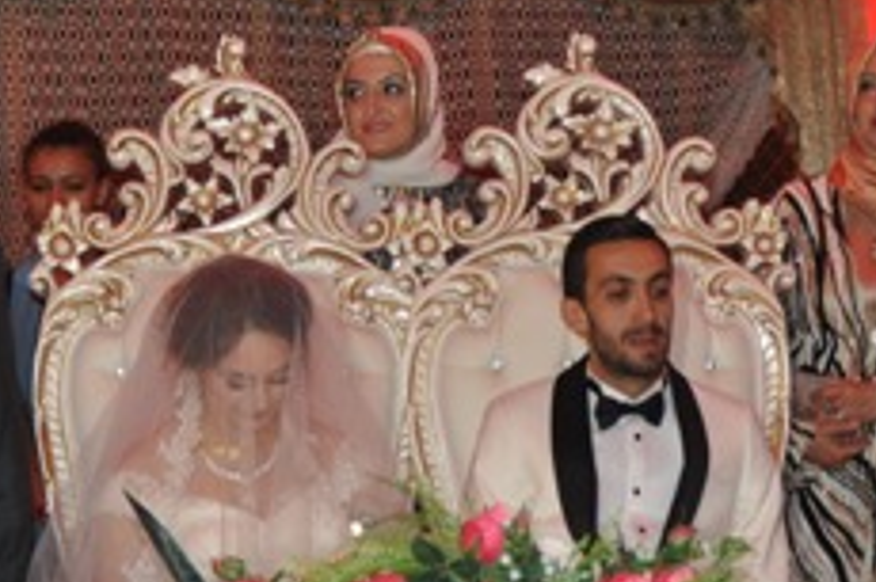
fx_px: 2432
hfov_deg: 20.4
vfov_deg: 13.6
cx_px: 579
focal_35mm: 100
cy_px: 143
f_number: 3.8
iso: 800
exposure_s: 1/60
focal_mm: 24
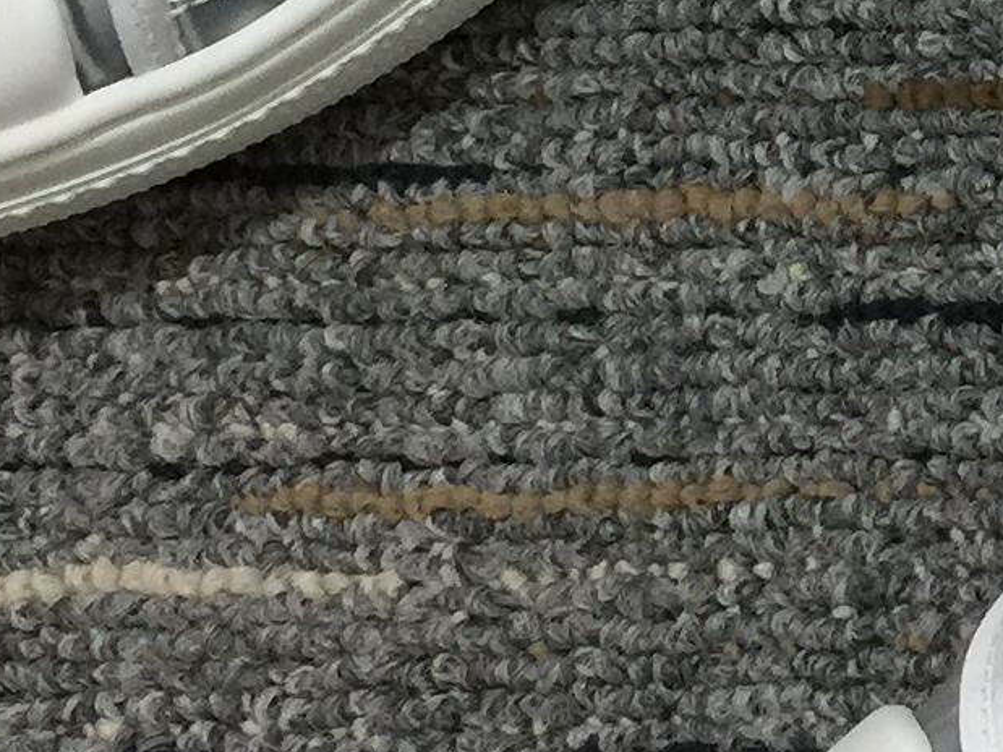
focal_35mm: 153
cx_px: 1227
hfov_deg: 12.6
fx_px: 4432
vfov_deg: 9.4
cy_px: -344
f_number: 2.2
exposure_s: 1/33
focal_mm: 4.15
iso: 64
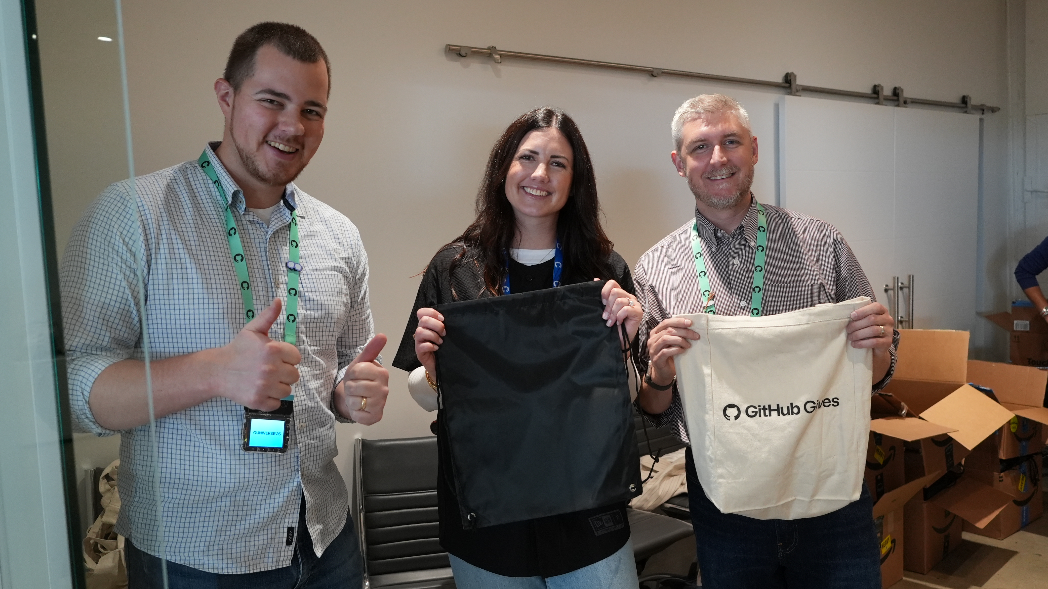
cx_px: 526
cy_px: 299
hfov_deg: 61.0
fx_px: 889
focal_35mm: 32
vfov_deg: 36.7
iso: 4000
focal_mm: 30
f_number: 4.5
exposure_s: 1/160
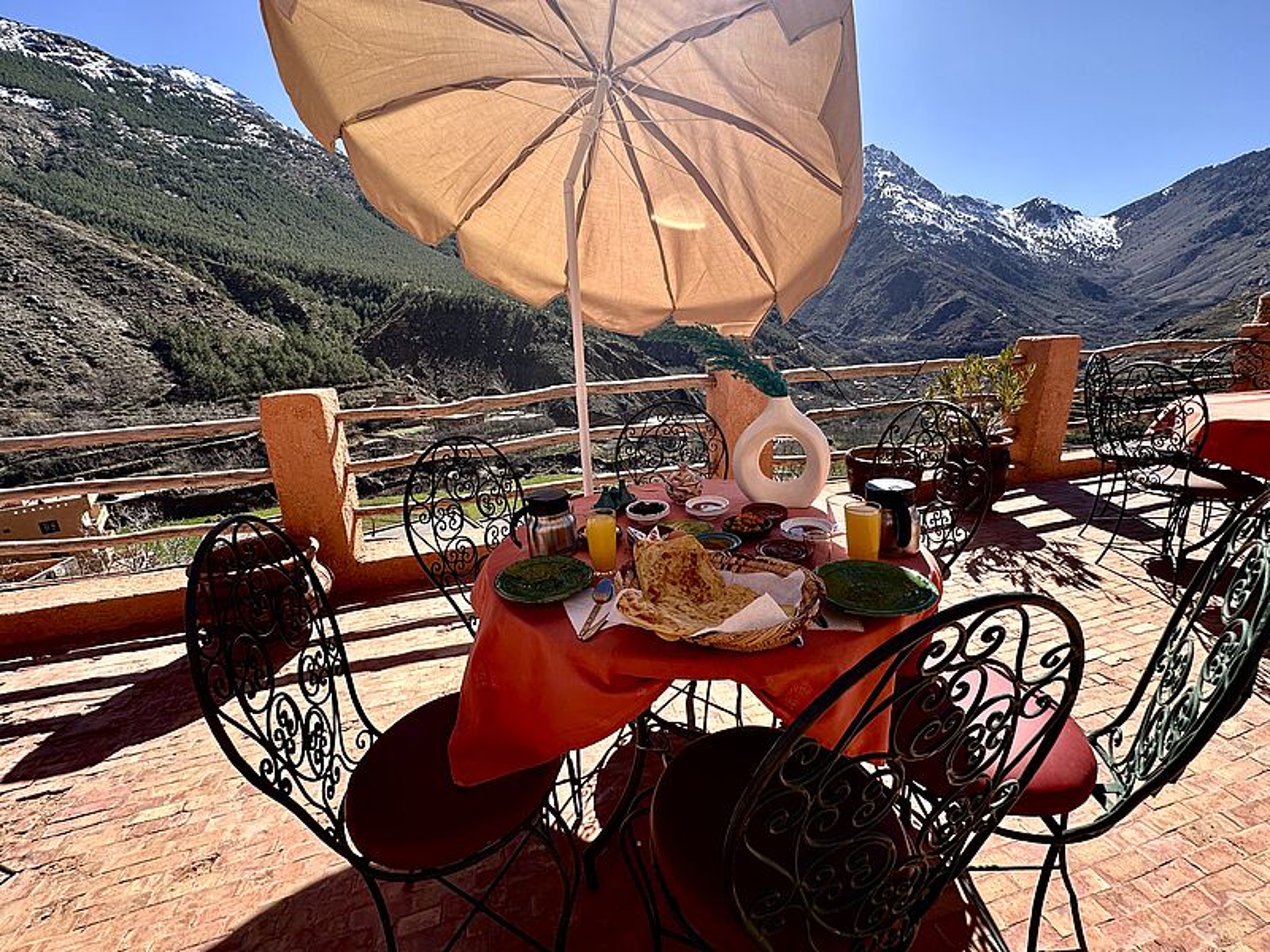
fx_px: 514
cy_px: 476
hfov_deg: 102.1
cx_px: 635
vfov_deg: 85.7
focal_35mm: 14
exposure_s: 1/1147
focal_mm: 2.22
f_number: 2.2
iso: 50
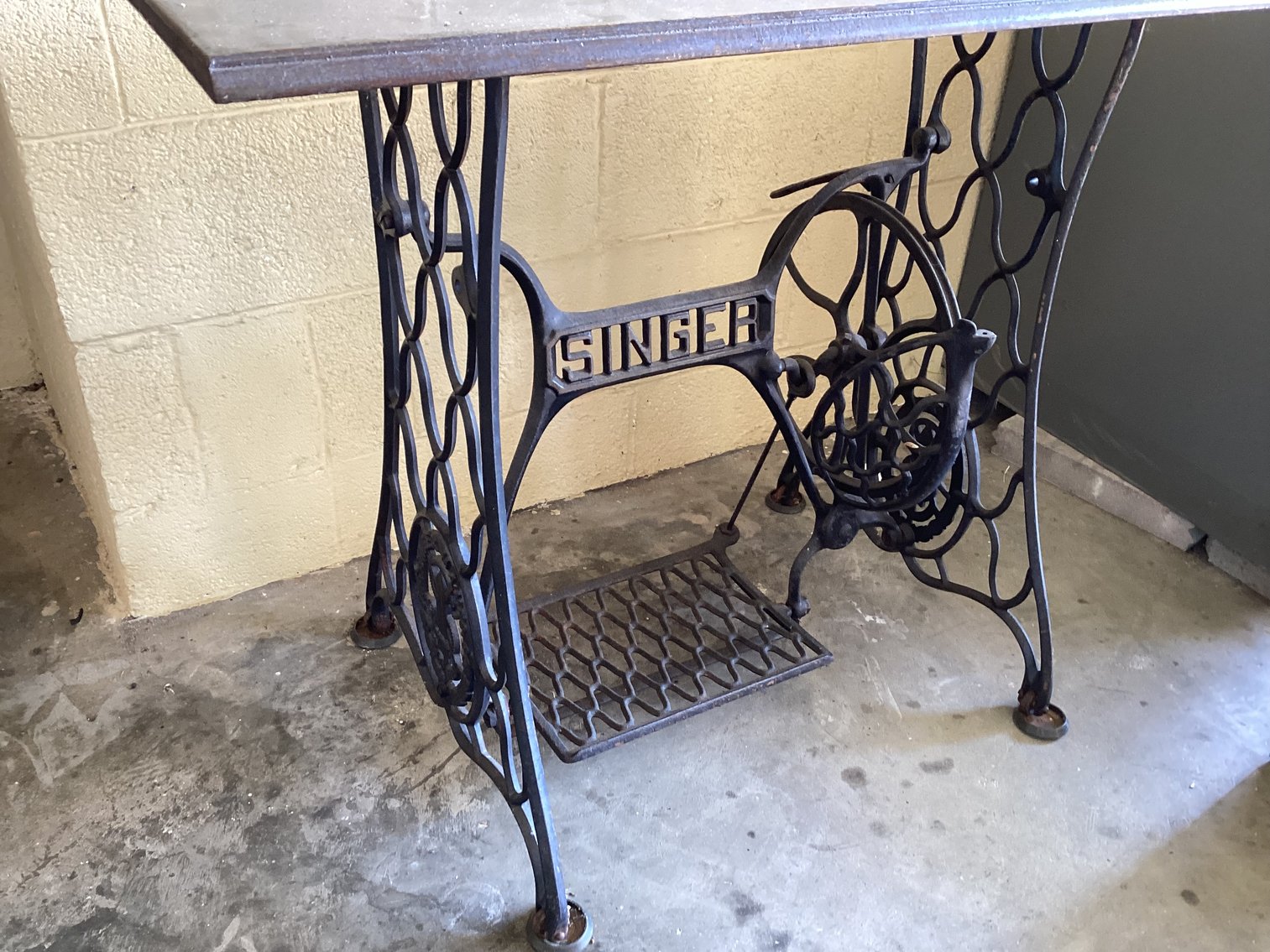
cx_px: 635
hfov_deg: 58.3
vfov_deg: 45.4
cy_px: 476
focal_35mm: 31
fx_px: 1137
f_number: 2.4
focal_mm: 3.3
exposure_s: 1/60
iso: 160
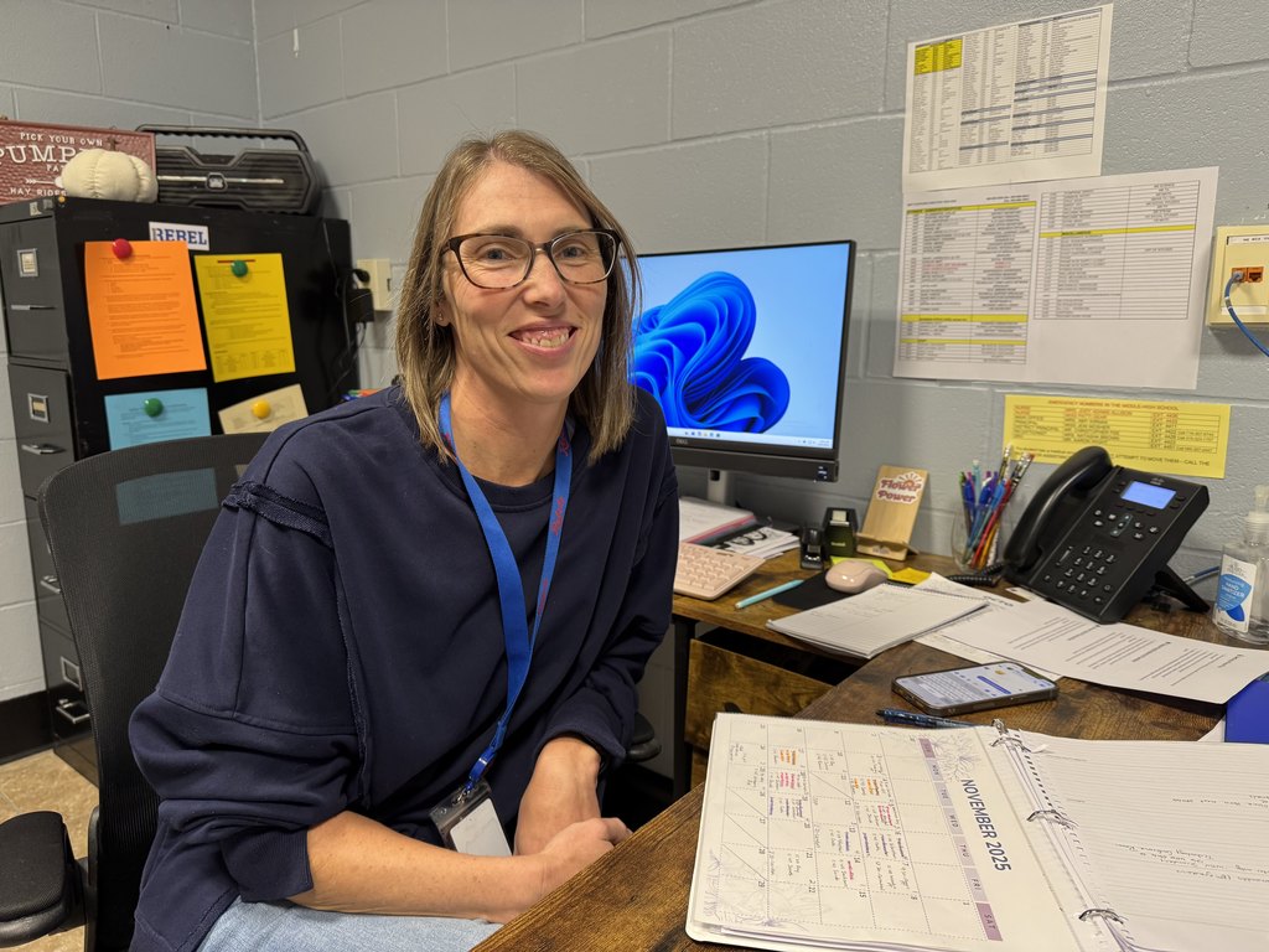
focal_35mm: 24
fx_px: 880
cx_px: 634
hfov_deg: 71.6
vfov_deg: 56.8
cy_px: 476
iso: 200
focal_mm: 6.76
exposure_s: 1/60
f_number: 1.78
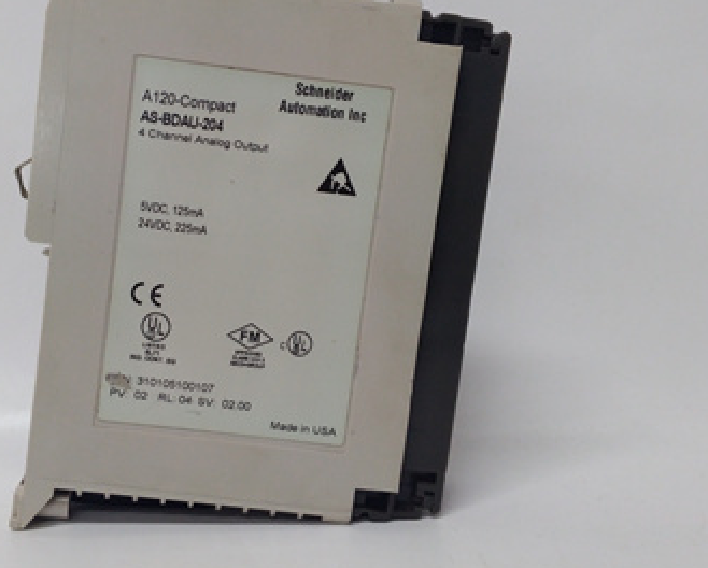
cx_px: 250
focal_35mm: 40
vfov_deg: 37.3
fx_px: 839
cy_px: 244
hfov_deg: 45.2
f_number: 2
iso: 152
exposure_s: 1/33
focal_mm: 3.79
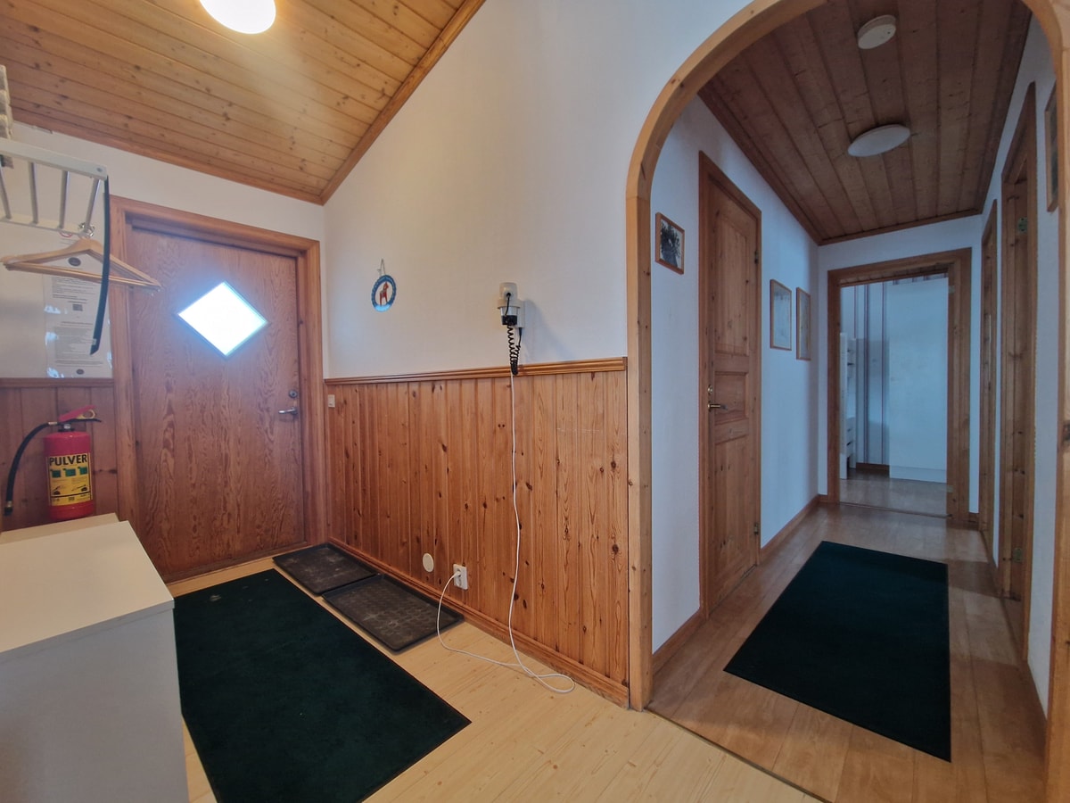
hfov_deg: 106.2
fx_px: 402
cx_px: 535
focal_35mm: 13
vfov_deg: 89.9
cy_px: 402
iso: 320
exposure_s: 1/50
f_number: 2.2
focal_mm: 2.2
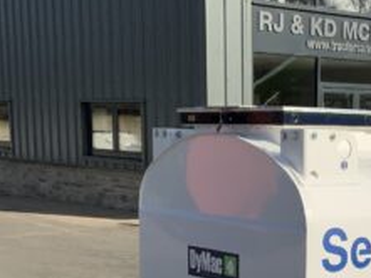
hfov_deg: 22.8
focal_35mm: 84
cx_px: 321
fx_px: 901
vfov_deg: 17.1
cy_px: 290
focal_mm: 3
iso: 20
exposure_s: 1/2667
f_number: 1.8
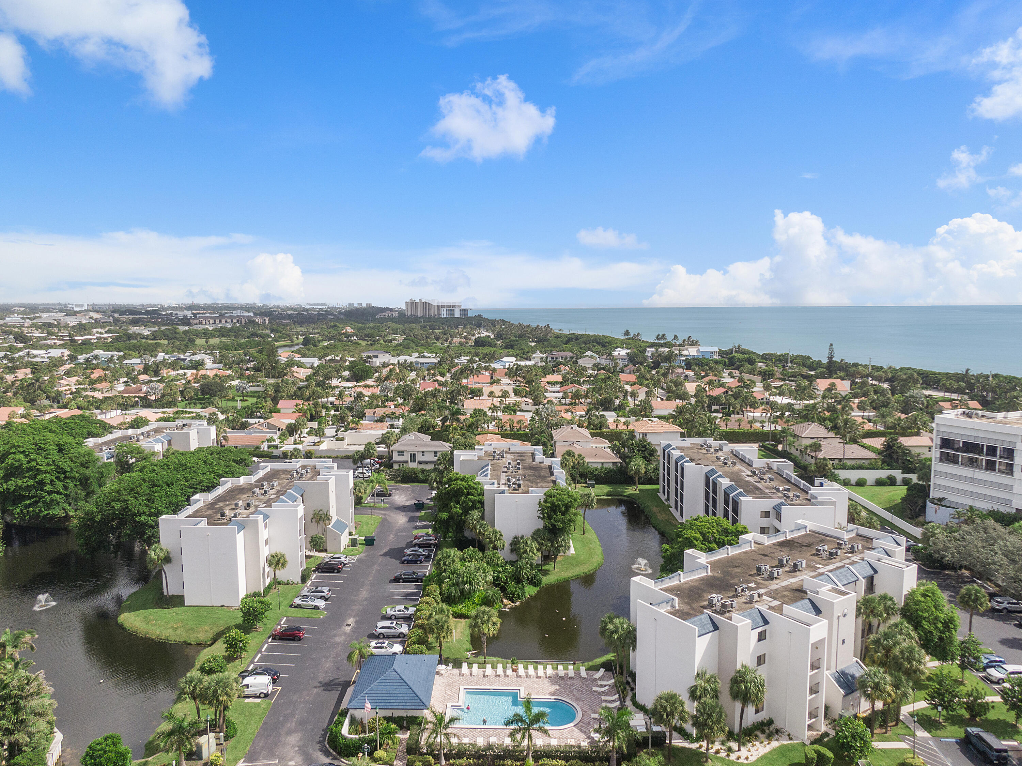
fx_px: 708
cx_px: 511
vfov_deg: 56.8
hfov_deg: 71.6
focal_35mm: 24
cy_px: 383
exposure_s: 1/1600
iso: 100
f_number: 2.8
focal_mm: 4.39
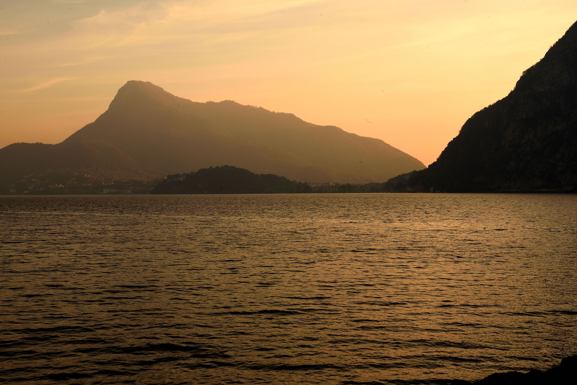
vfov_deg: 26.0
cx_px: 288
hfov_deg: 38.2
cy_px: 192
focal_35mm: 52
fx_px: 834
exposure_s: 1/20
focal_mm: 52
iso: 100
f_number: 22
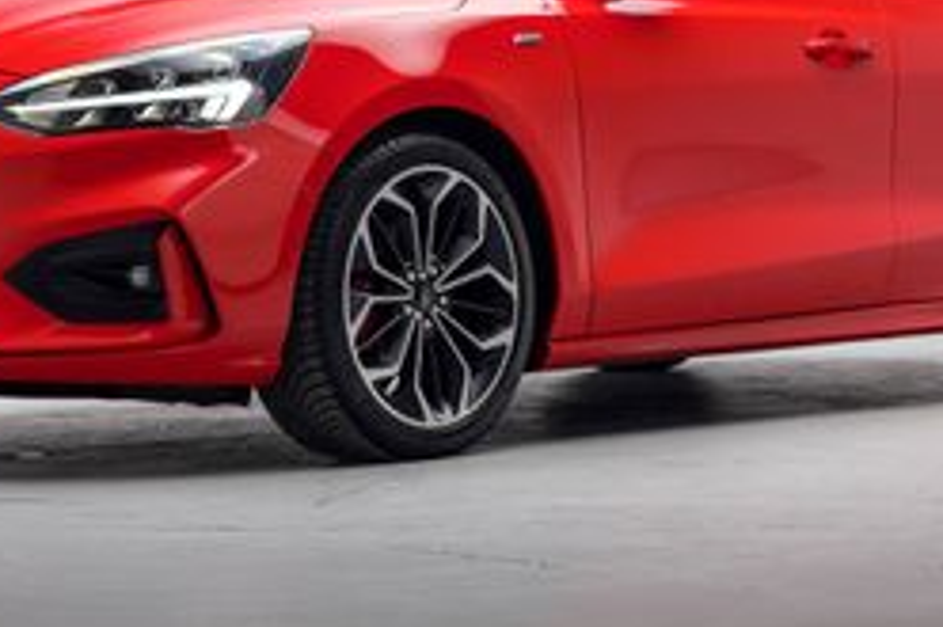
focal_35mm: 101
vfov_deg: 13.4
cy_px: 32
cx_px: 407
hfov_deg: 20.2
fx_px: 2644
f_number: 4
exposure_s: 1/13
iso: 100
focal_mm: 50
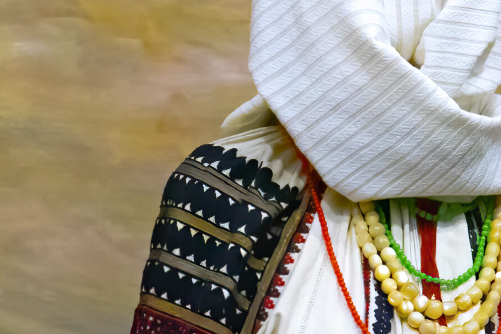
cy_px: 281
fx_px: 4413
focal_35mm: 317
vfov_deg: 4.3
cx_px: 386
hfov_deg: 6.5
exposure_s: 1/200
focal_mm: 74
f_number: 5.6
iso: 6400
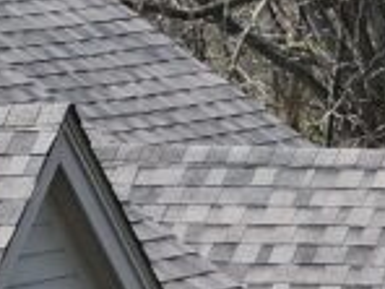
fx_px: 5372
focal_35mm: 483
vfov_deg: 3.1
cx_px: -39
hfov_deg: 4.1
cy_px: 560
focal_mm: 19.35
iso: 100
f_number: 2.8
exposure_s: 1/40
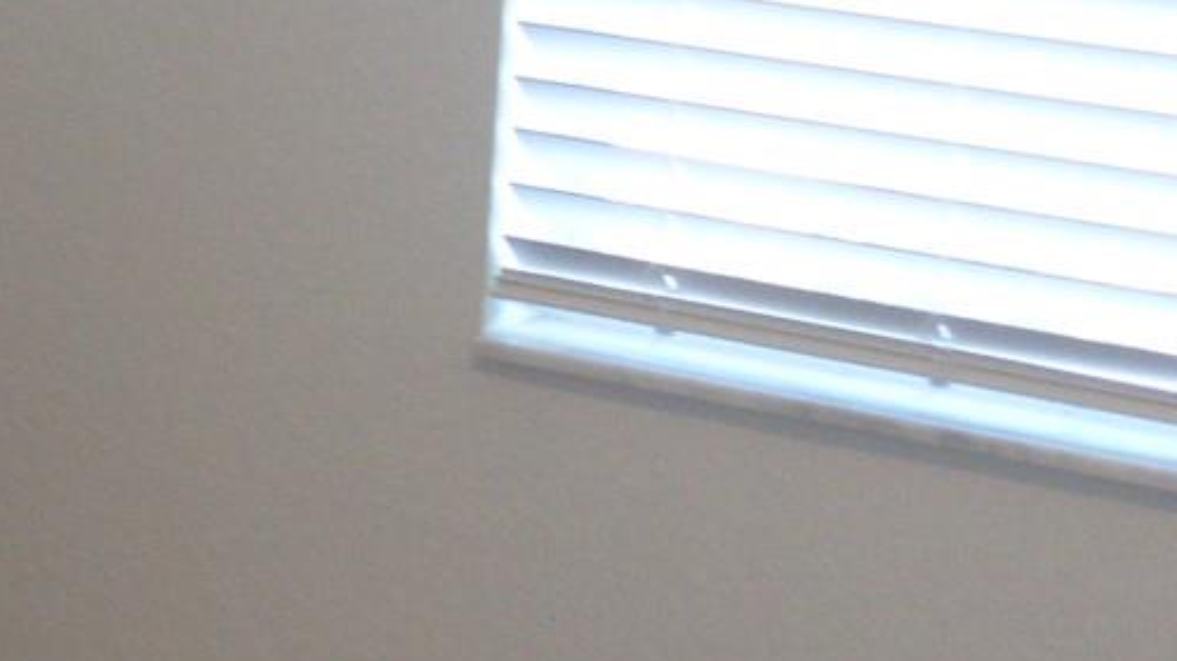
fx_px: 3807
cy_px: 73
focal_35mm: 122
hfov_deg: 16.4
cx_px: -461
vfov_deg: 9.9
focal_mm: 7.8
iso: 200
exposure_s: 1/45
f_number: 2.8
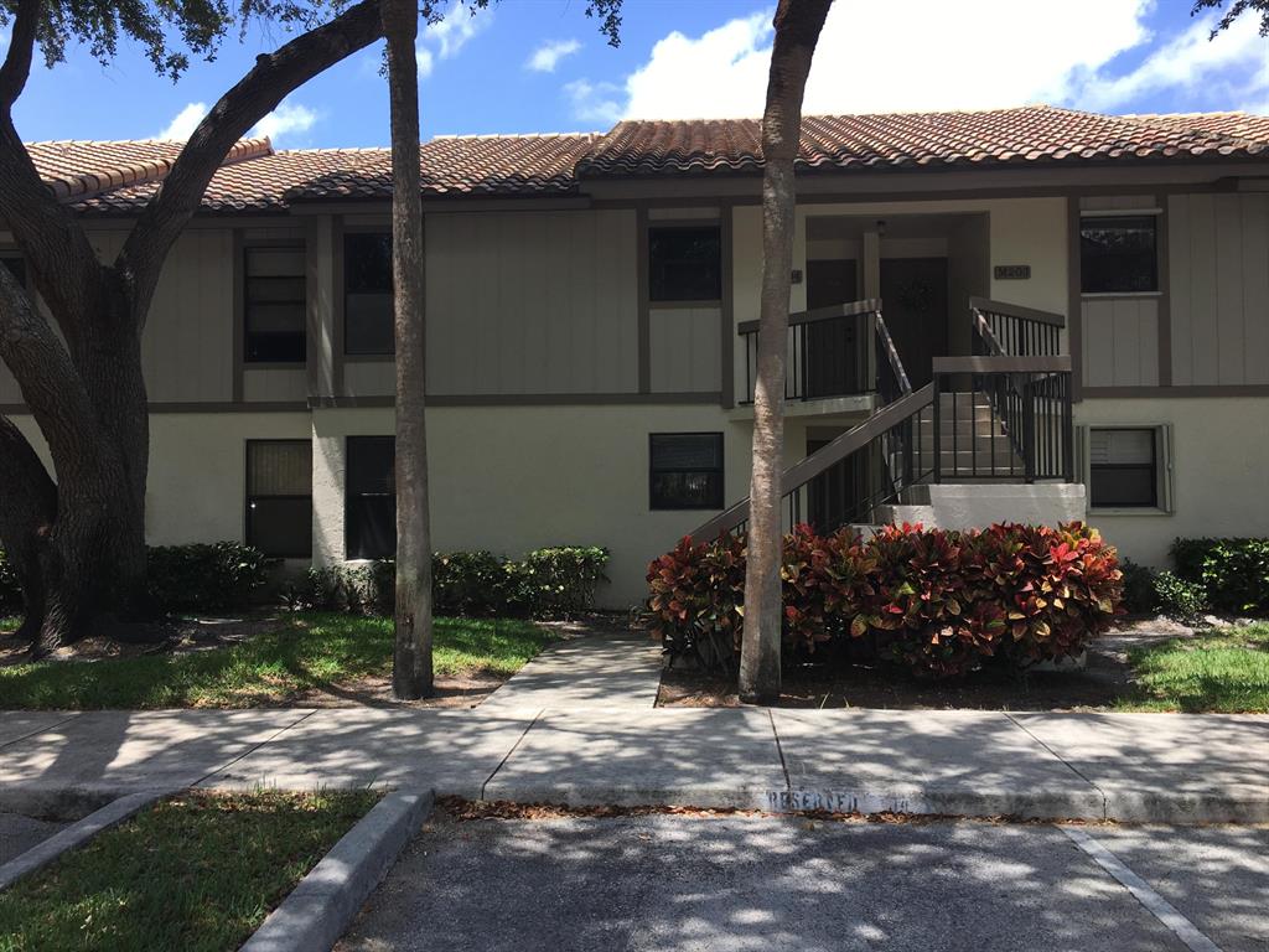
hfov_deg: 61.7
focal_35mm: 29
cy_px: 476
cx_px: 634
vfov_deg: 48.2
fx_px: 1063
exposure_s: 1/630
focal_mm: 4.15
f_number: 2.2
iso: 25
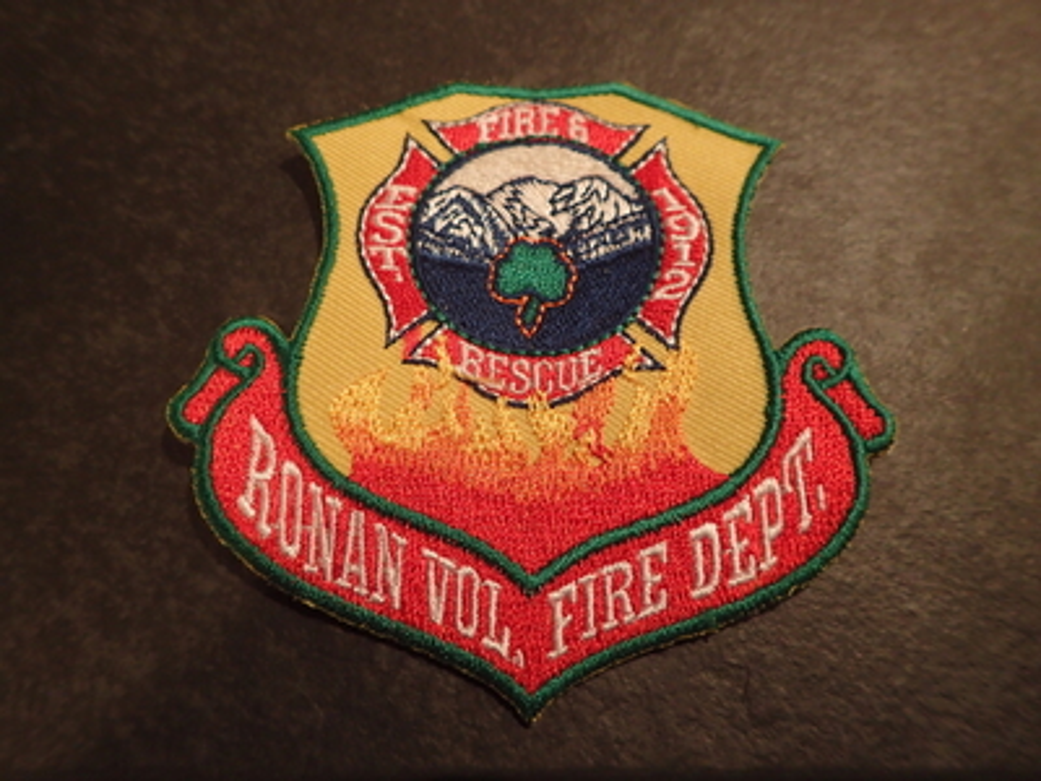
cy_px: 390
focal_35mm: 25
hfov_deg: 69.4
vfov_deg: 54.9
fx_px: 752
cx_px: 520
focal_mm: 4.5
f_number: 2
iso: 400
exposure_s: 1/20
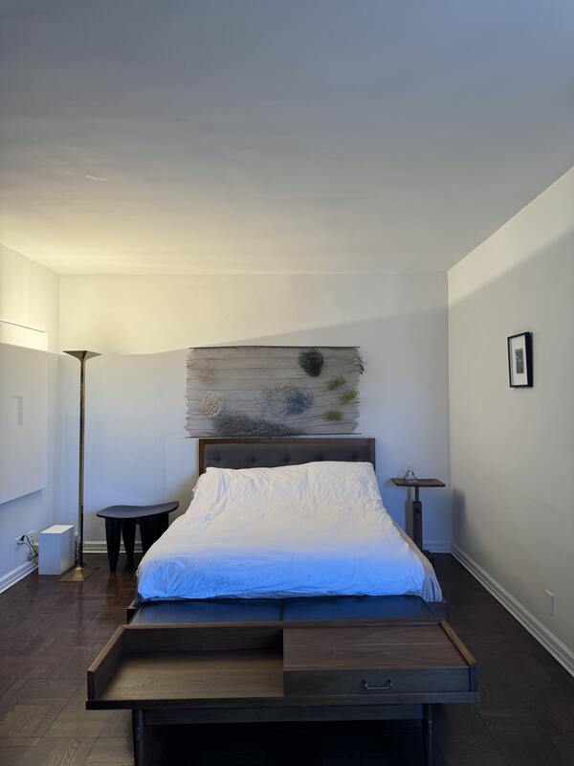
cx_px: 287
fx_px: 531
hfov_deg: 56.8
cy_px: 383
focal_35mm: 24
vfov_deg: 71.6
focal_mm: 6.86
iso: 64
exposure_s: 1/120
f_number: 1.78
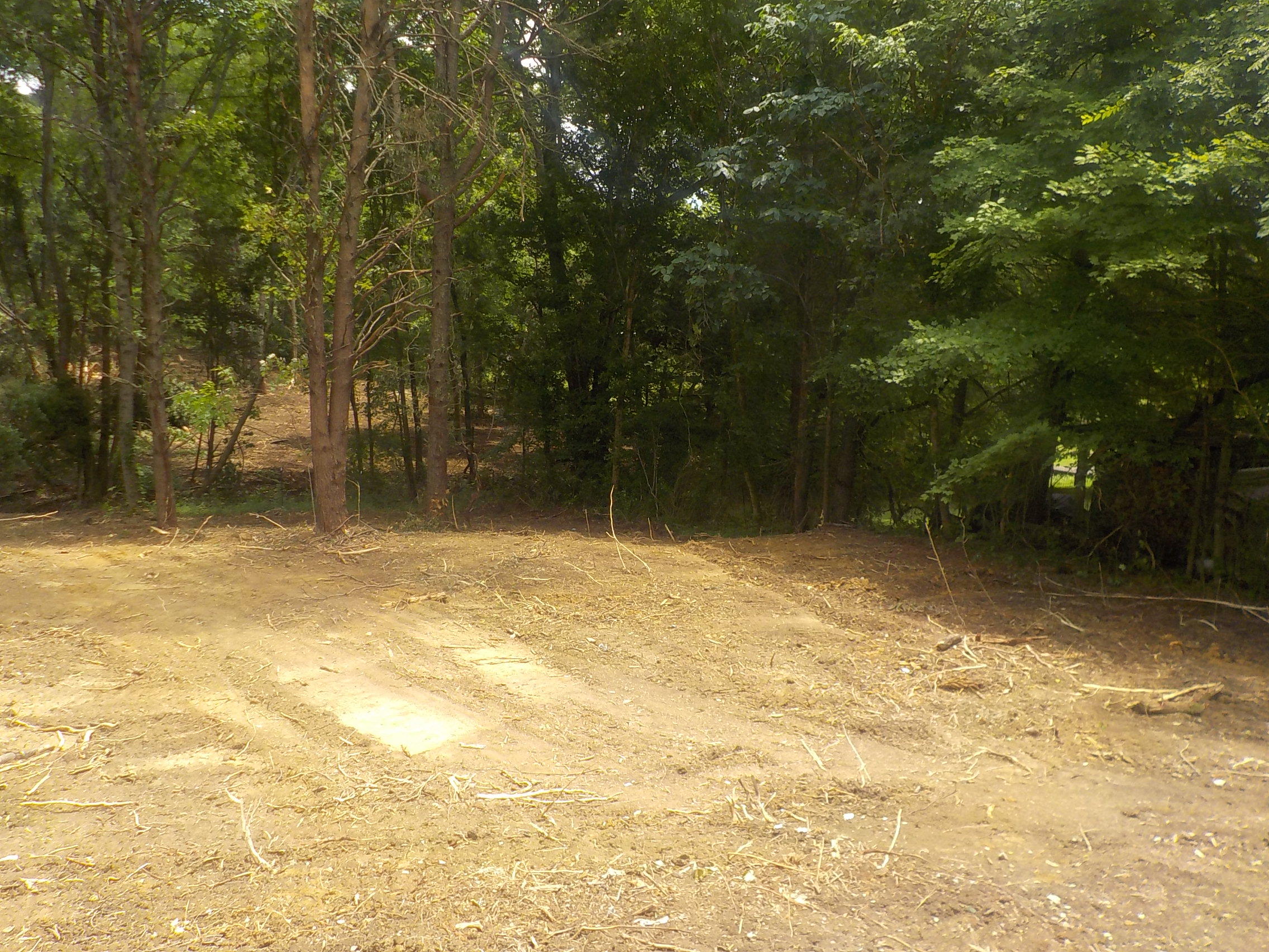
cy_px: 476
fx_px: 1100
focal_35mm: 30
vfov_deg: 46.8
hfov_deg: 60.0
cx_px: 634
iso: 125
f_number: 3.3
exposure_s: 1/400
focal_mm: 4.1
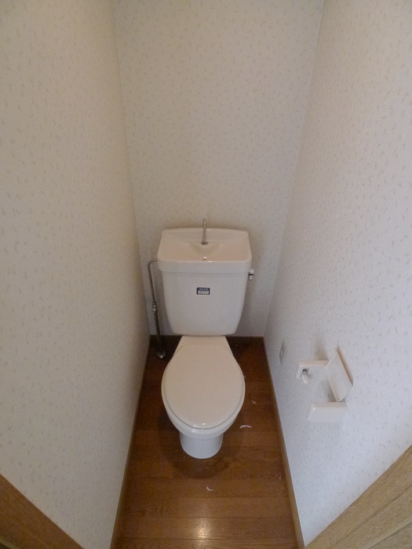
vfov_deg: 71.6
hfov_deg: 56.8
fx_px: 381
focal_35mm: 24
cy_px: 274
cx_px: 206
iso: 800
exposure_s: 1/125
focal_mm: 5.1
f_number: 2.8
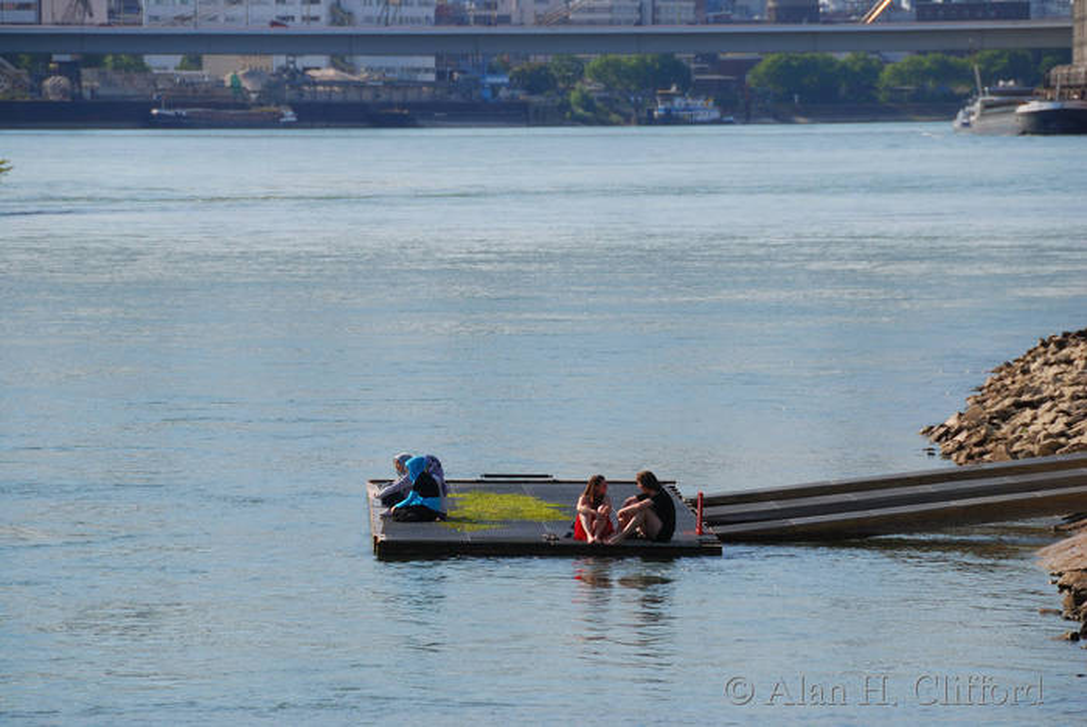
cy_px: 364
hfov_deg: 6.9
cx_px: 544
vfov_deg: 4.6
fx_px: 9066
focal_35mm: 300
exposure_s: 1/250
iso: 100
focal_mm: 200
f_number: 8
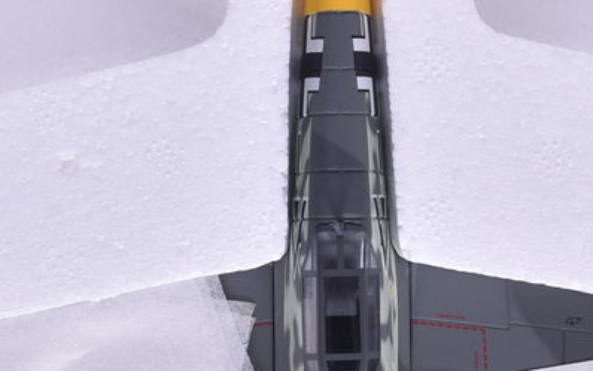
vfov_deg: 7.0
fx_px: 3023
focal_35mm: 187
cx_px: 340
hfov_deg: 11.2
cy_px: 264
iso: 100
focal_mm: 38
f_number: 10
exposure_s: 1/200
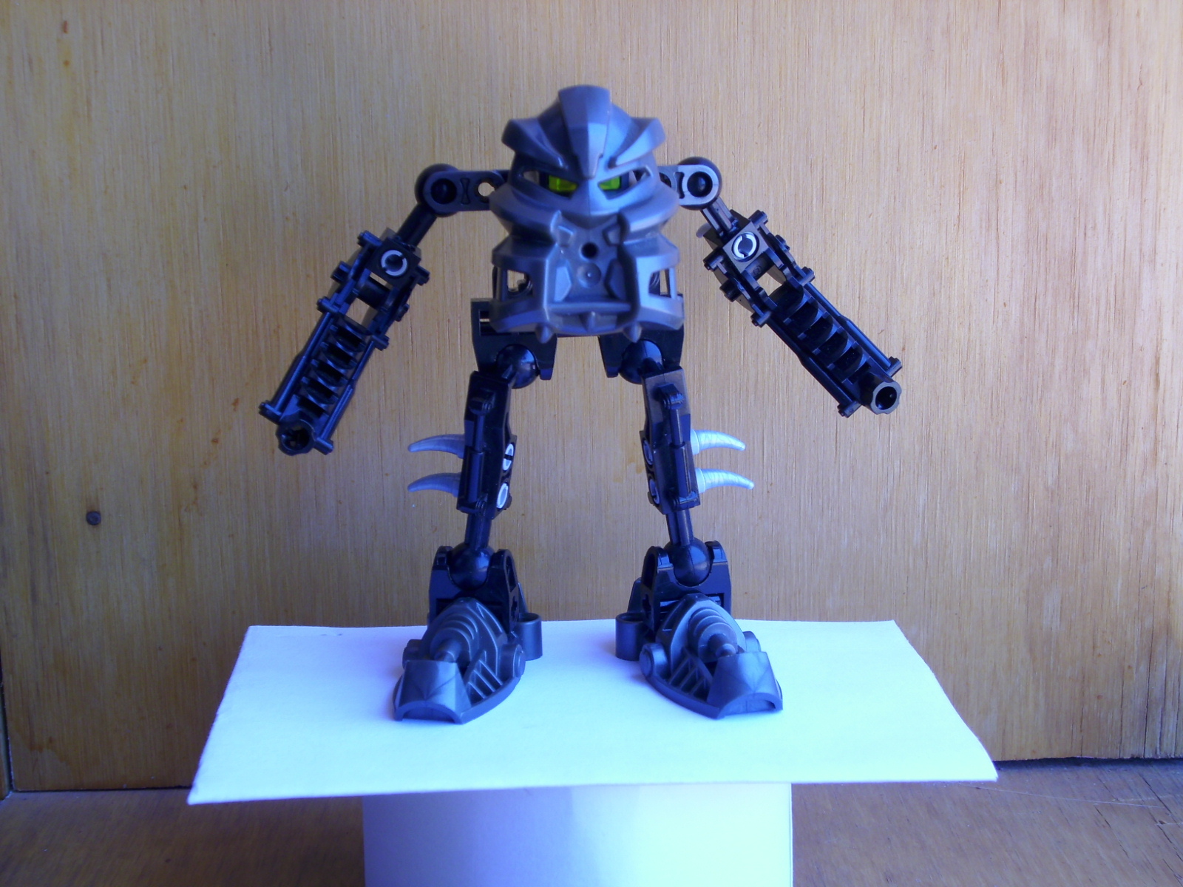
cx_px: 592
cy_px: 444
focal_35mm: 55
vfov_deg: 26.6
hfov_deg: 34.9
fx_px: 1880
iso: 100
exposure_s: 1/60
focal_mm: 10.7
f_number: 3.8
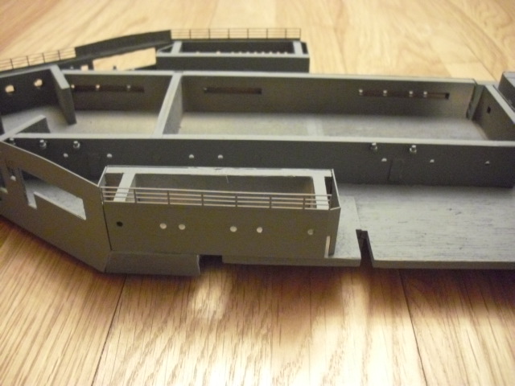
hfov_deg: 49.0
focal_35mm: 38
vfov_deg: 37.7
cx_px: 258
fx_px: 565
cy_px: 193
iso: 800
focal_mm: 6.2
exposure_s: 1/13
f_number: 2.8
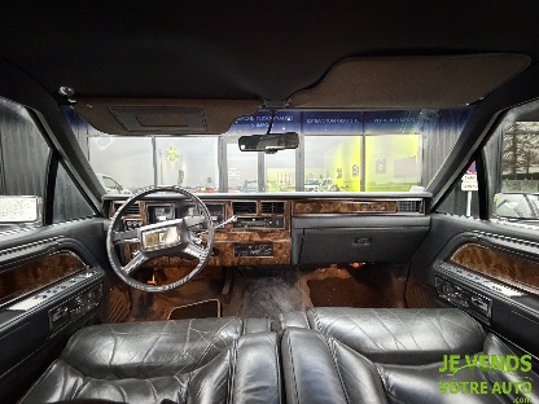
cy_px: 202
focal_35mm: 14
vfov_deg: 85.7
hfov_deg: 102.1
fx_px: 218
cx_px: 270
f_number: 2.2
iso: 1250
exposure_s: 1/60
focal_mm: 2.22
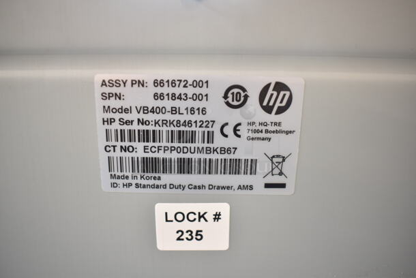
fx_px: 382
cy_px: 139
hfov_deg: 57.2
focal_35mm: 33
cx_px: 208
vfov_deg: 40.1
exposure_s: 1/30
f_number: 3.8
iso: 360
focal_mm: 22
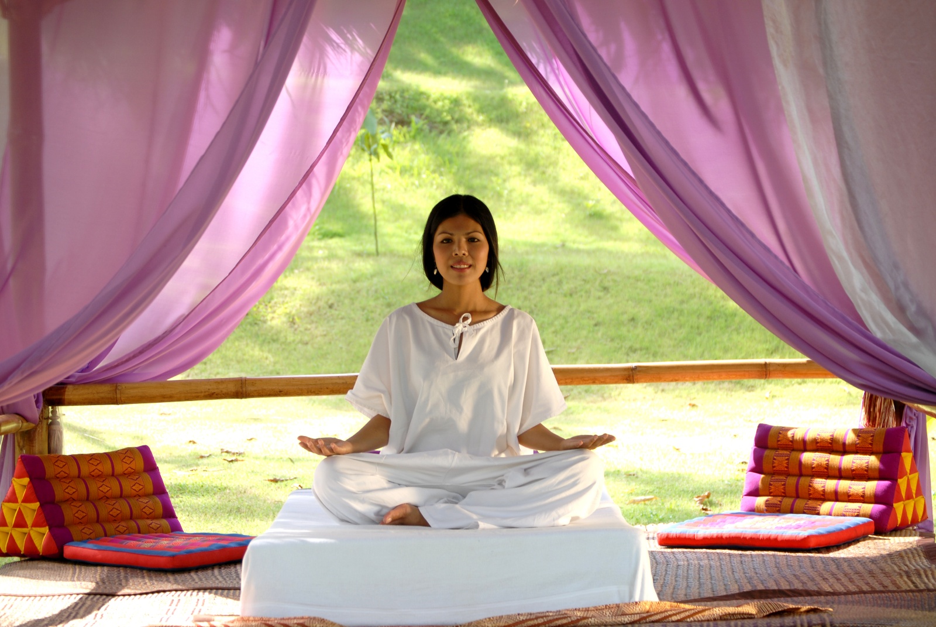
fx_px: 2733
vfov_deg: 13.1
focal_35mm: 105
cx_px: 468
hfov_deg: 19.4
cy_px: 314
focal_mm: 70
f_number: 4.2
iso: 100
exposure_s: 1/100
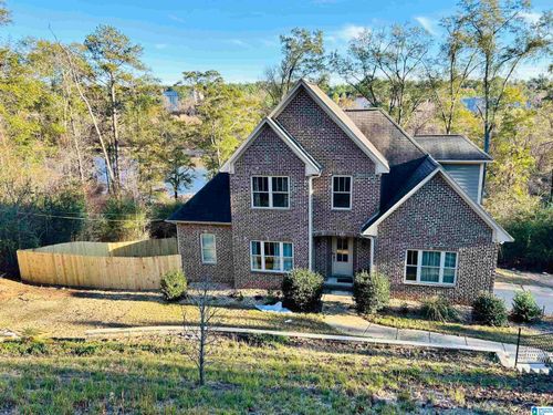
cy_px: 208
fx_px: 415
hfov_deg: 67.3
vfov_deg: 53.1
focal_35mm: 26
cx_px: 276
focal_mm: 5.7
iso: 50
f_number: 1.5
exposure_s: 1/639
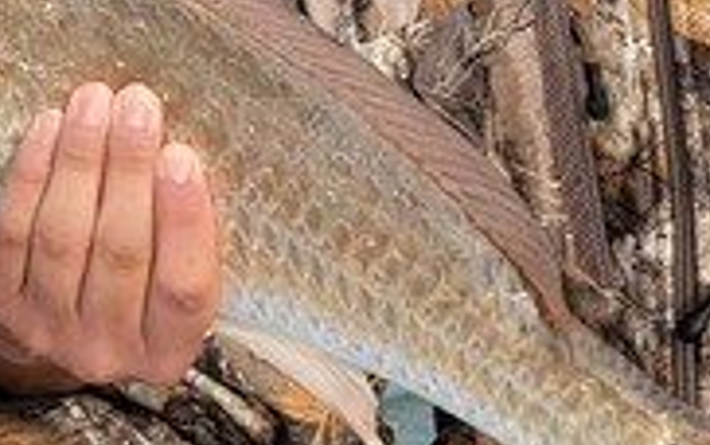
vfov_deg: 11.9
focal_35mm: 106
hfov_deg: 19.6
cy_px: -176
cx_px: 281
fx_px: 2052
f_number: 1.8
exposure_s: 1/519
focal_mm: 6.7
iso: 16
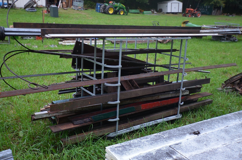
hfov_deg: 53.2
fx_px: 241
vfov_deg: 36.7
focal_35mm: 36
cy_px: 80
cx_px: 121
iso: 400
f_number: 4.5
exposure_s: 1/80
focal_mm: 24
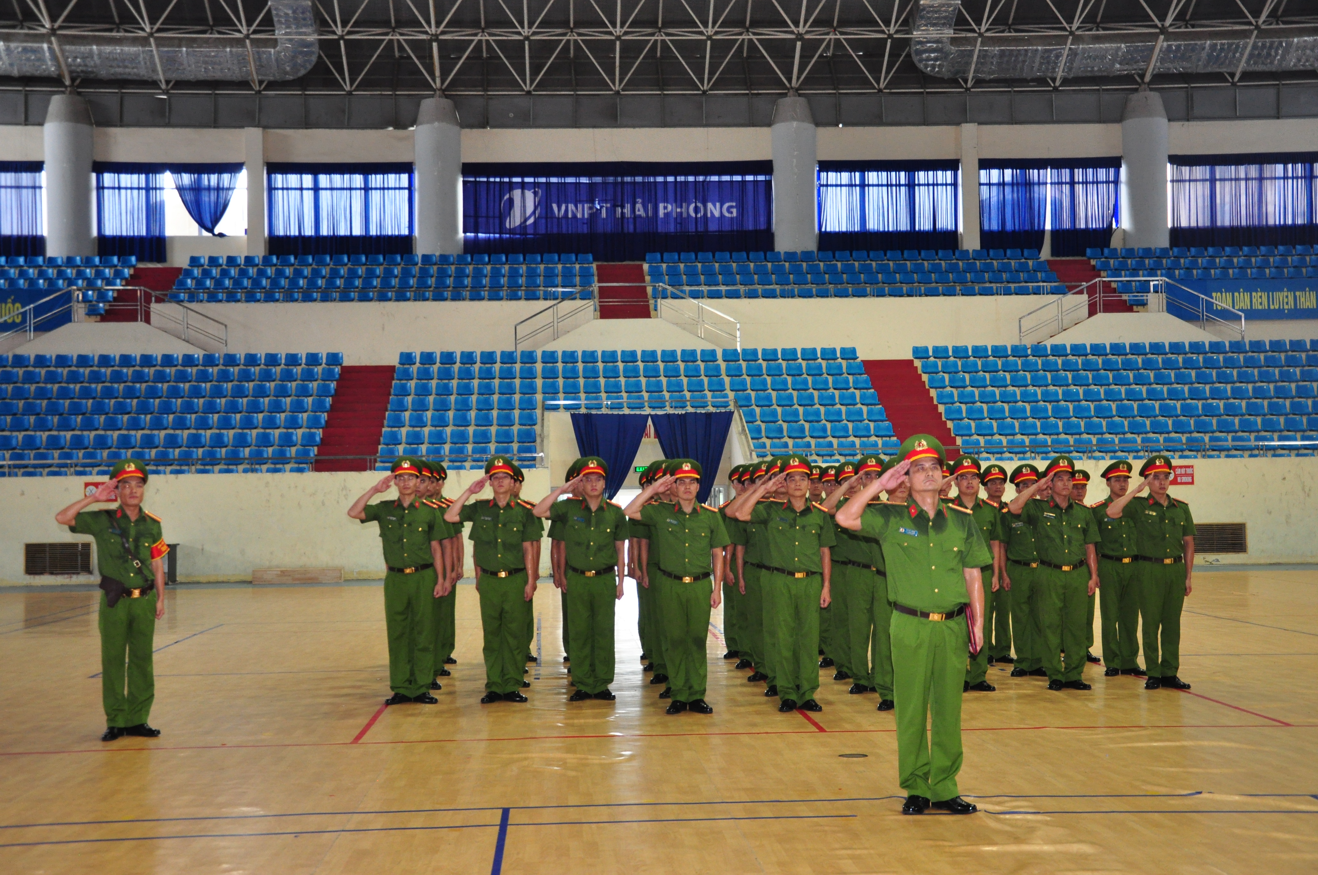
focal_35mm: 45
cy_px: 438
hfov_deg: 43.7
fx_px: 1645
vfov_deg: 29.8
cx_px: 659
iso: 1000
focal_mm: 30
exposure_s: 1/60
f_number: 4.2
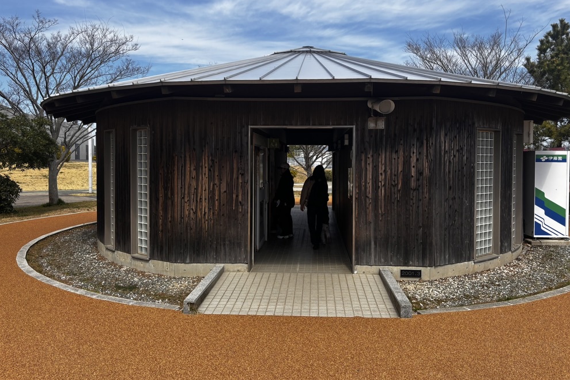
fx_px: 443
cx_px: 295
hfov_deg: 65.5
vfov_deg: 46.3
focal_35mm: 28
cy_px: 171
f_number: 1.6
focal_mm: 5.96
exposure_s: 1/2639
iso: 50
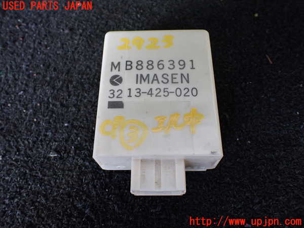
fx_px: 263
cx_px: 152
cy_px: 114
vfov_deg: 46.8
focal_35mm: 30
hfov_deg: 60.0
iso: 320
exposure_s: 1/125
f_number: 2.3
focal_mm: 5.4
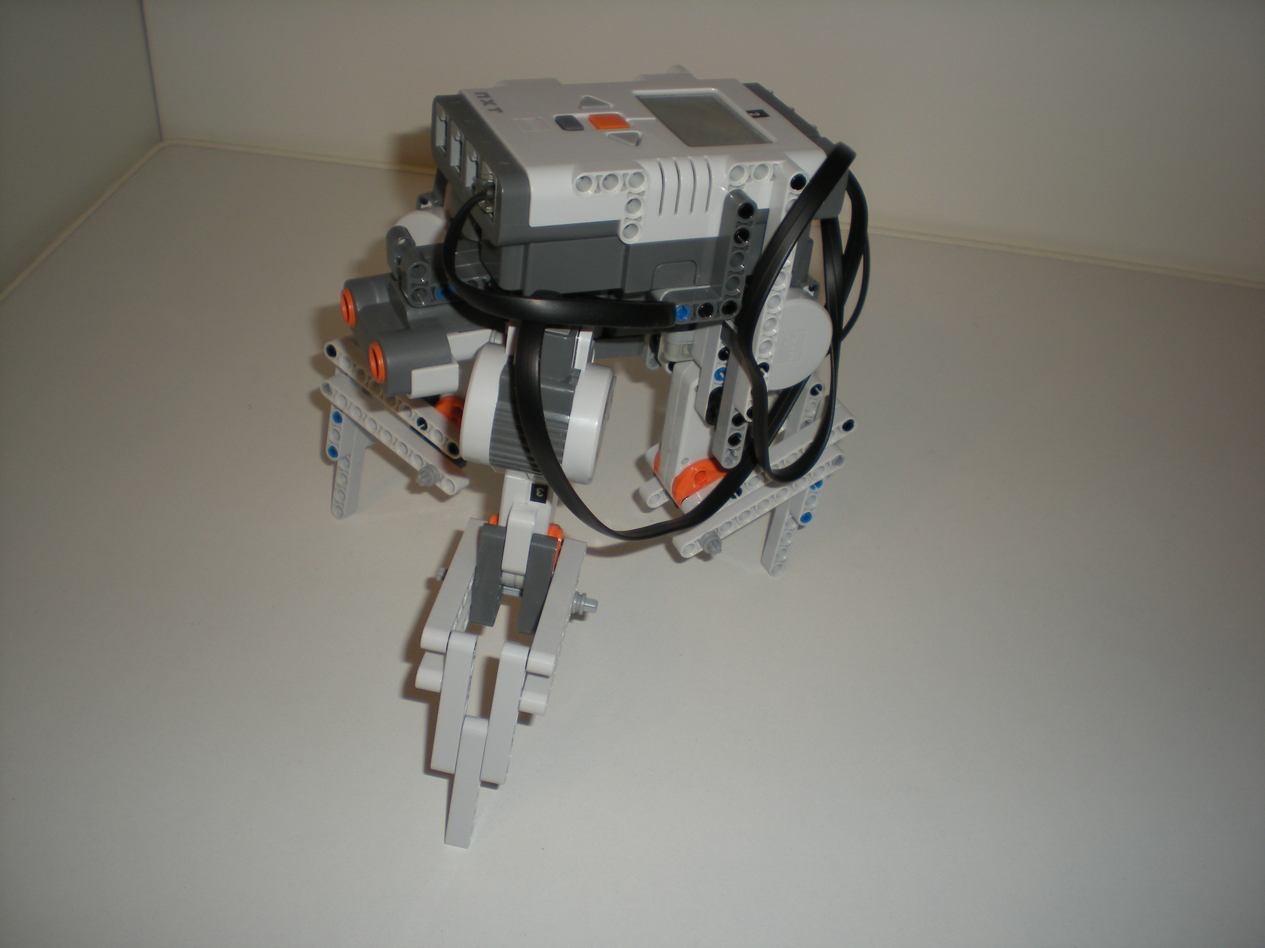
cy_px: 474
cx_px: 632
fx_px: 1389
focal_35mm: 38
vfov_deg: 37.7
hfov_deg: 49.0
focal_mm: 6.3
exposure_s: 1/60
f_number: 3.1
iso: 64
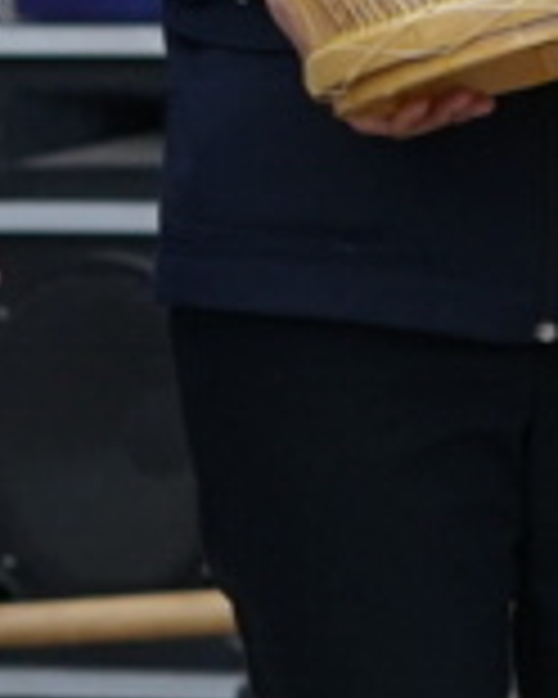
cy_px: -149
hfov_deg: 3.0
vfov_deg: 3.9
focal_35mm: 491
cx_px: 2902
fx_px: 10136
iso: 500
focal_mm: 50
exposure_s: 1/160
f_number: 4
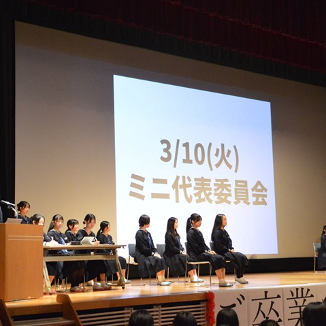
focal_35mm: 68
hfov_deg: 25.4
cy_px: 163
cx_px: 161
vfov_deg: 25.4
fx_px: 725
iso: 3200
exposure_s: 1/50
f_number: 4.5
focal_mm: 34
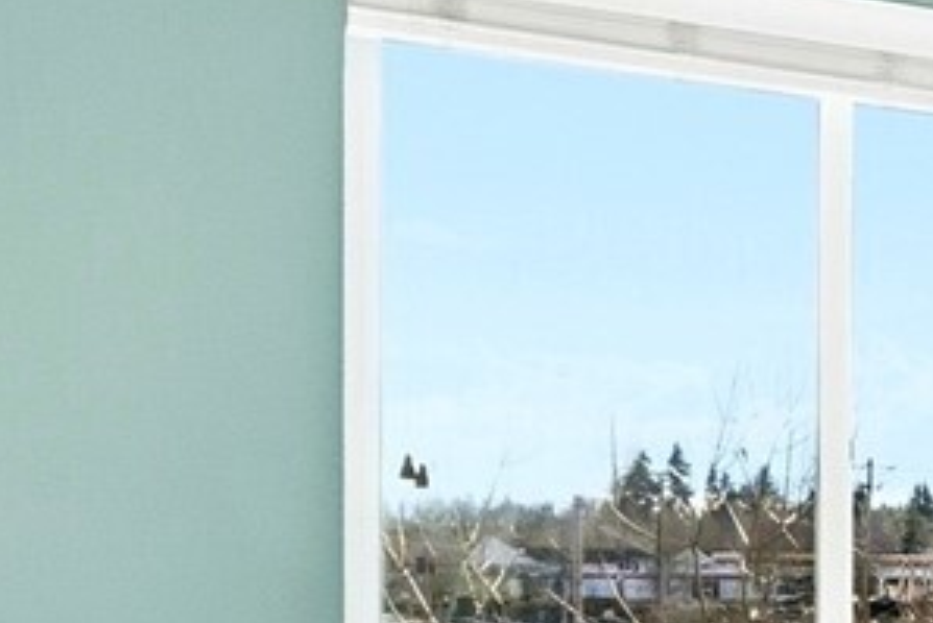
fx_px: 2359
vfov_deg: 14.8
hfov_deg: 15.1
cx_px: 2135
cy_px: 601
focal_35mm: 91
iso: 400
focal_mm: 16
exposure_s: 1/1250
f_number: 9
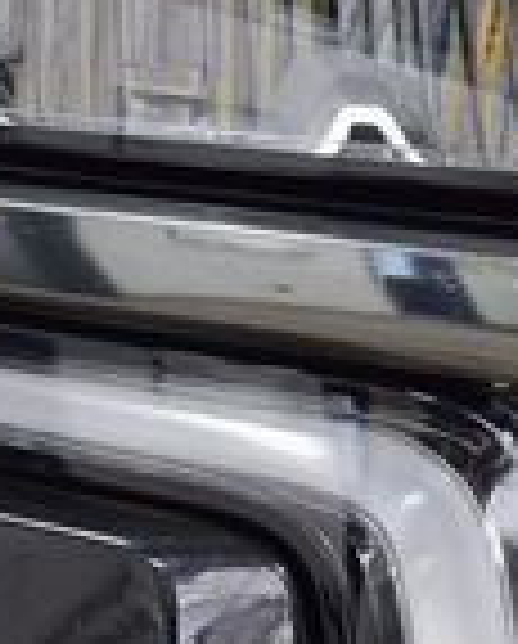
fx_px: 8405
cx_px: 81
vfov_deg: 4.4
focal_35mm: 440
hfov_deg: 3.5
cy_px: 444
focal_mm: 70
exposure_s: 1/30
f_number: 7.1
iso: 1250
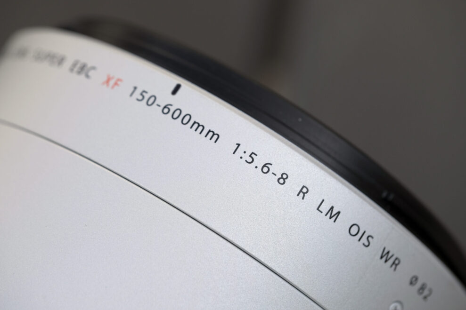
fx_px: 1553
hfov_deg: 17.1
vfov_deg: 11.4
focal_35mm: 120
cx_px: 233
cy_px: 155
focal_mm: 80
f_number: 5.6
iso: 200
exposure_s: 1/480
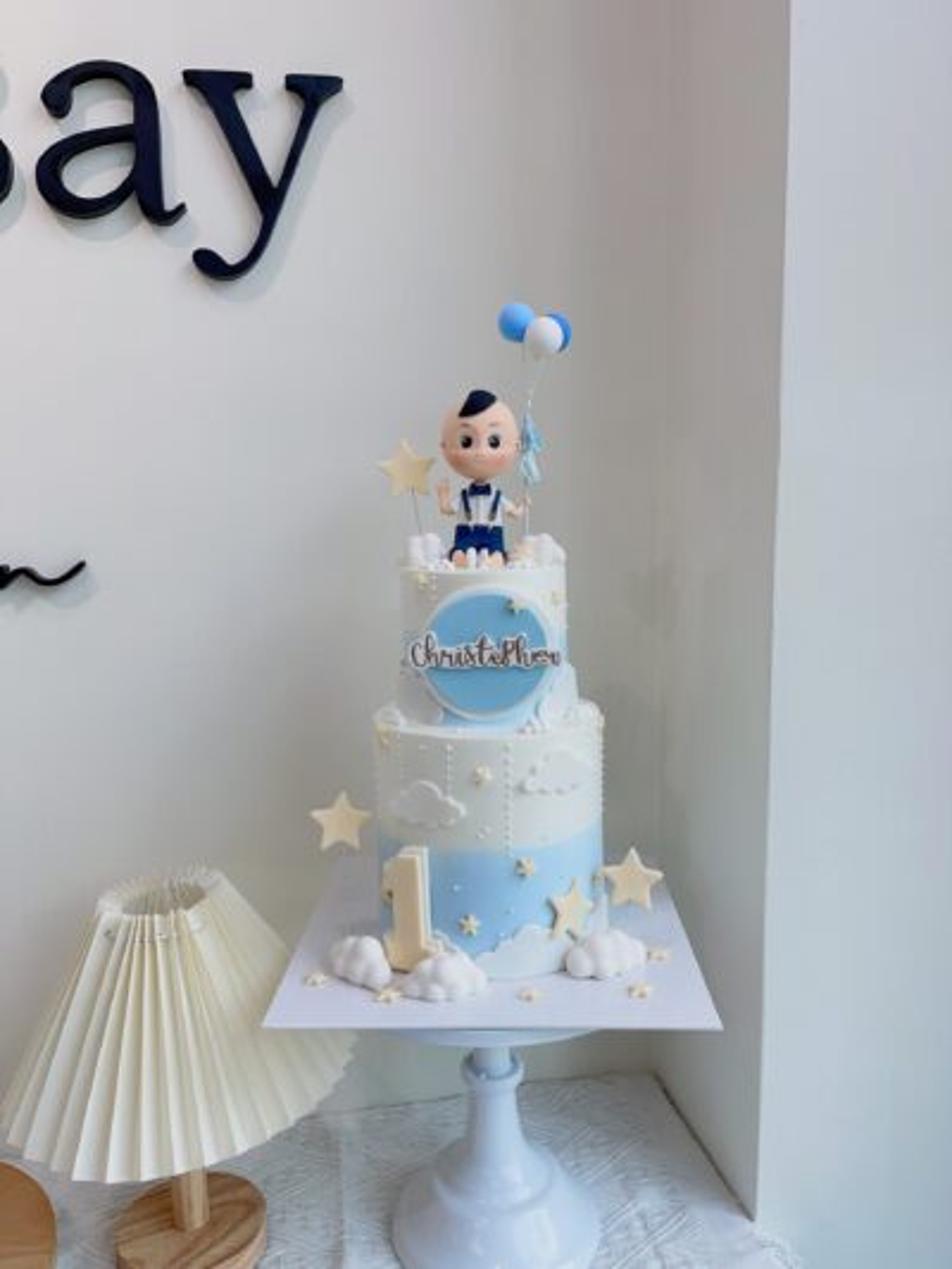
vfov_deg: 67.3
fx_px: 953
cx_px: 476
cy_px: 634
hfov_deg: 53.1
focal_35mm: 26
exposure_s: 1/123
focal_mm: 5.1
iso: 32
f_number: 1.6
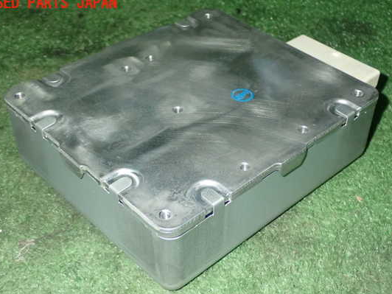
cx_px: 204
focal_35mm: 53
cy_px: 160
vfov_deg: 27.5
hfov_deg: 36.2
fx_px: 600
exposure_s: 1/50
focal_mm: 8.4
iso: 800
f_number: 9
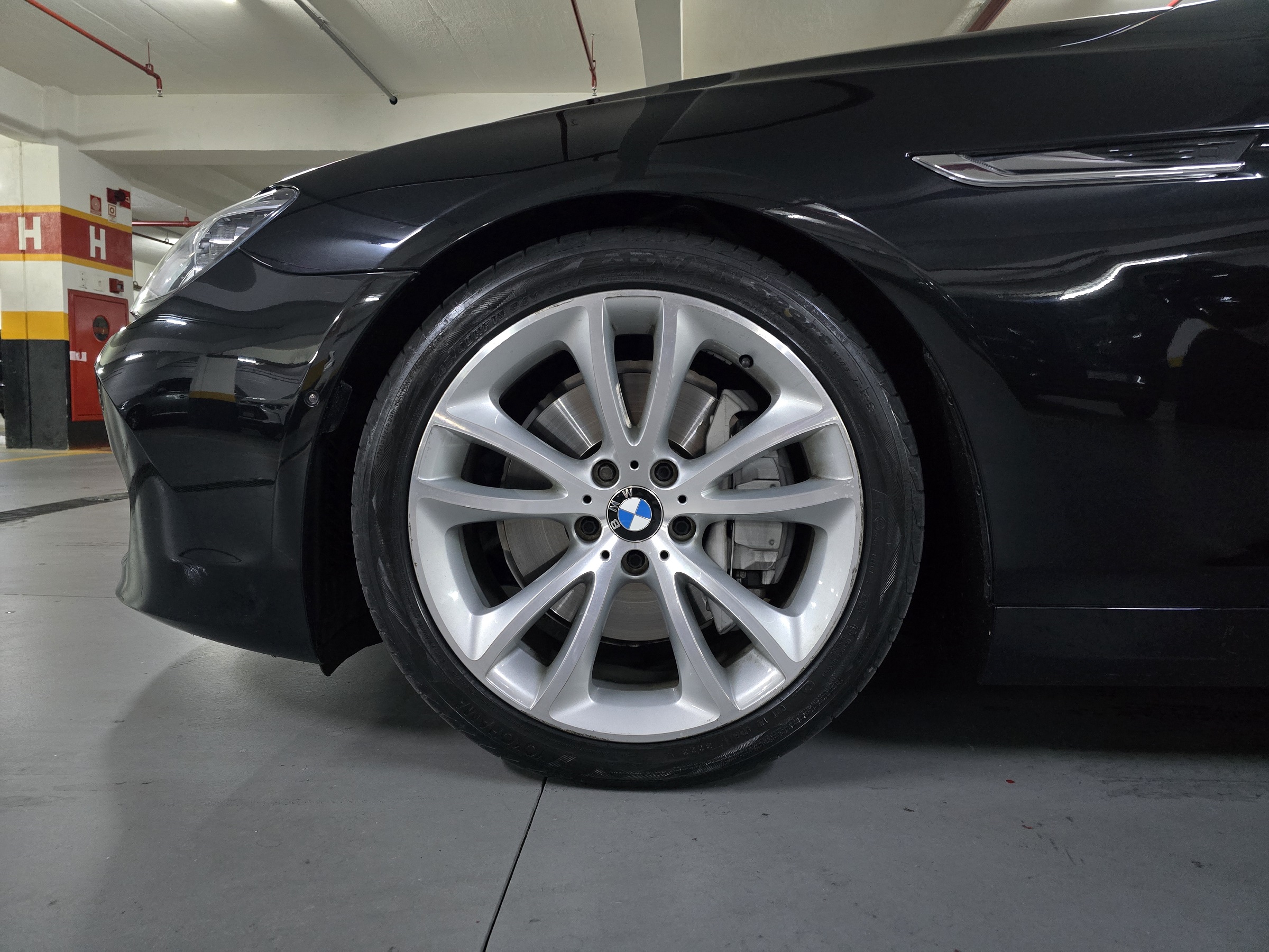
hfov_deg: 73.9
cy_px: 476
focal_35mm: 23
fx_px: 843
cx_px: 634
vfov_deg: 58.9
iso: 1600
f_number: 1.7
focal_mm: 6.3
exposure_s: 1/30
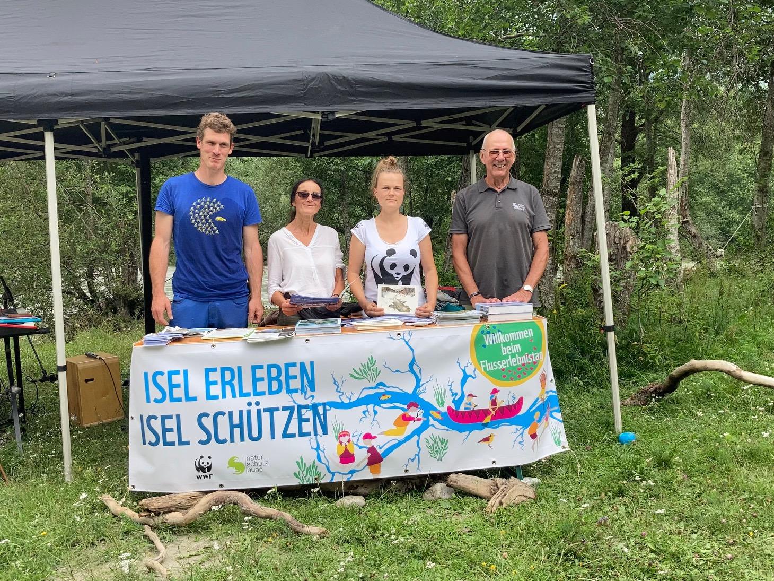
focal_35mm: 28
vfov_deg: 49.7
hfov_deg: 63.4
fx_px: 626
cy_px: 290
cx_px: 387
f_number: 1.8
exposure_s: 1/437
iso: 20
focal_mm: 3.99
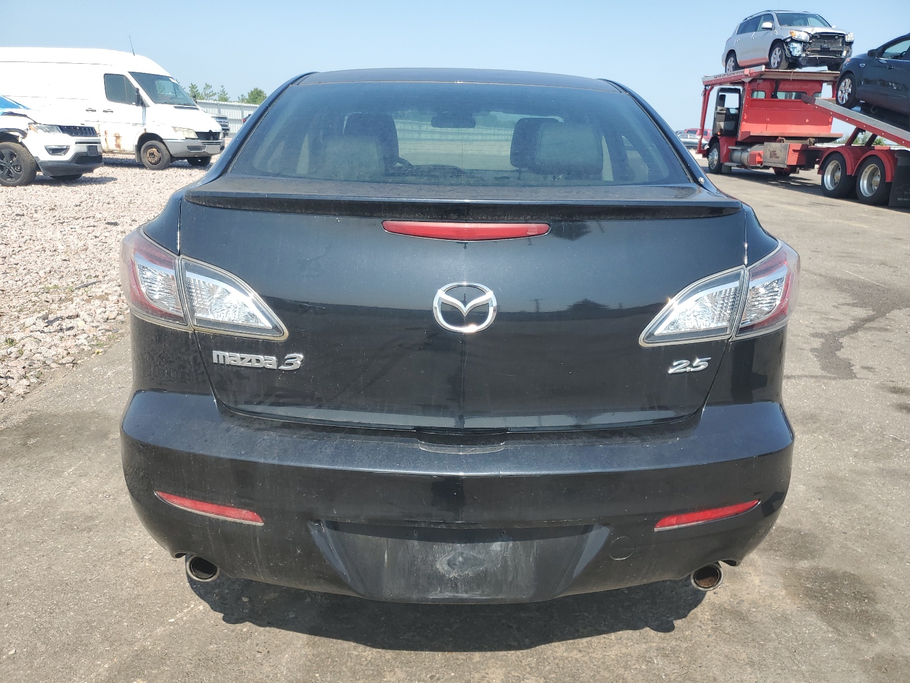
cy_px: 342
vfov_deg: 53.1
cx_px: 455
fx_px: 683
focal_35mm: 26
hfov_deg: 67.3
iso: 50
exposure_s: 1/1667
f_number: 1.5
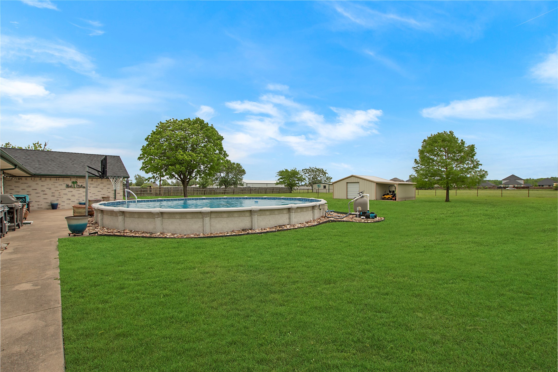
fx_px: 232
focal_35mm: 15
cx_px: 279
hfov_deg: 100.4
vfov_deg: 77.3
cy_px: 186
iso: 100
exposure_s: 1/400
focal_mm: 10
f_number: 8
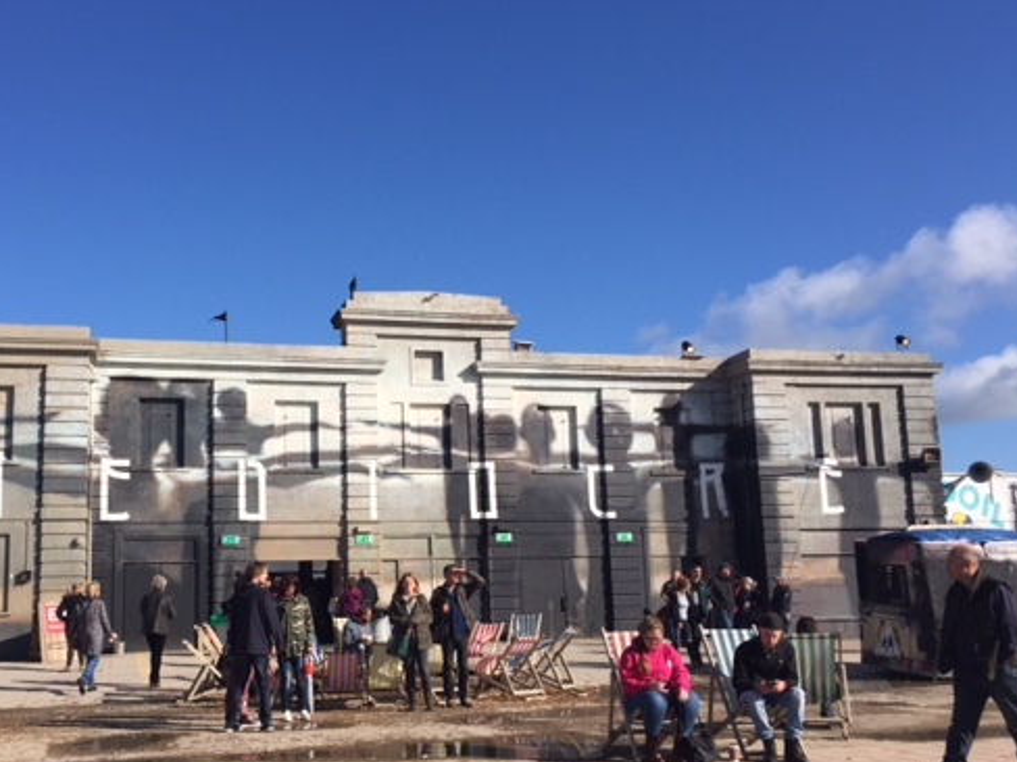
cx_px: 377
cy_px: 427
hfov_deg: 48.5
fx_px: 1116
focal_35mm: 38
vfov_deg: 37.7
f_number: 2.2
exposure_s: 1/2326
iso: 32
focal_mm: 4.15
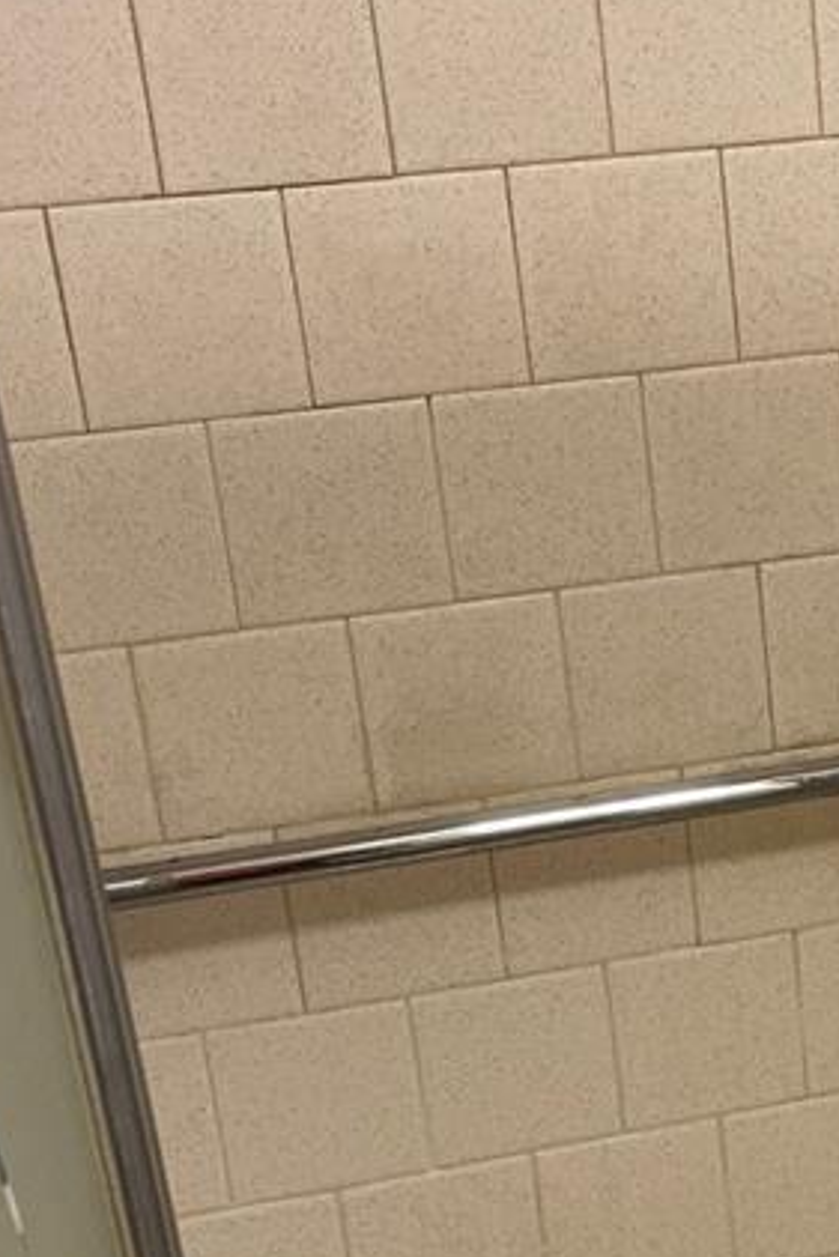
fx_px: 2689
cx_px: 1024
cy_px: 893
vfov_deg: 26.1
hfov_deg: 16.9
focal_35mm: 77
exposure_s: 1/120
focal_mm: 5.1
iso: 125
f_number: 1.6
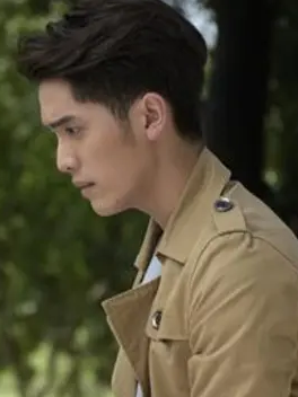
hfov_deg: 4.0
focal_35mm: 371
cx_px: 15
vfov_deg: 5.3
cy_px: 276
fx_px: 4258
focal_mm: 116
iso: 400
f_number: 5.6
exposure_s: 1/1250
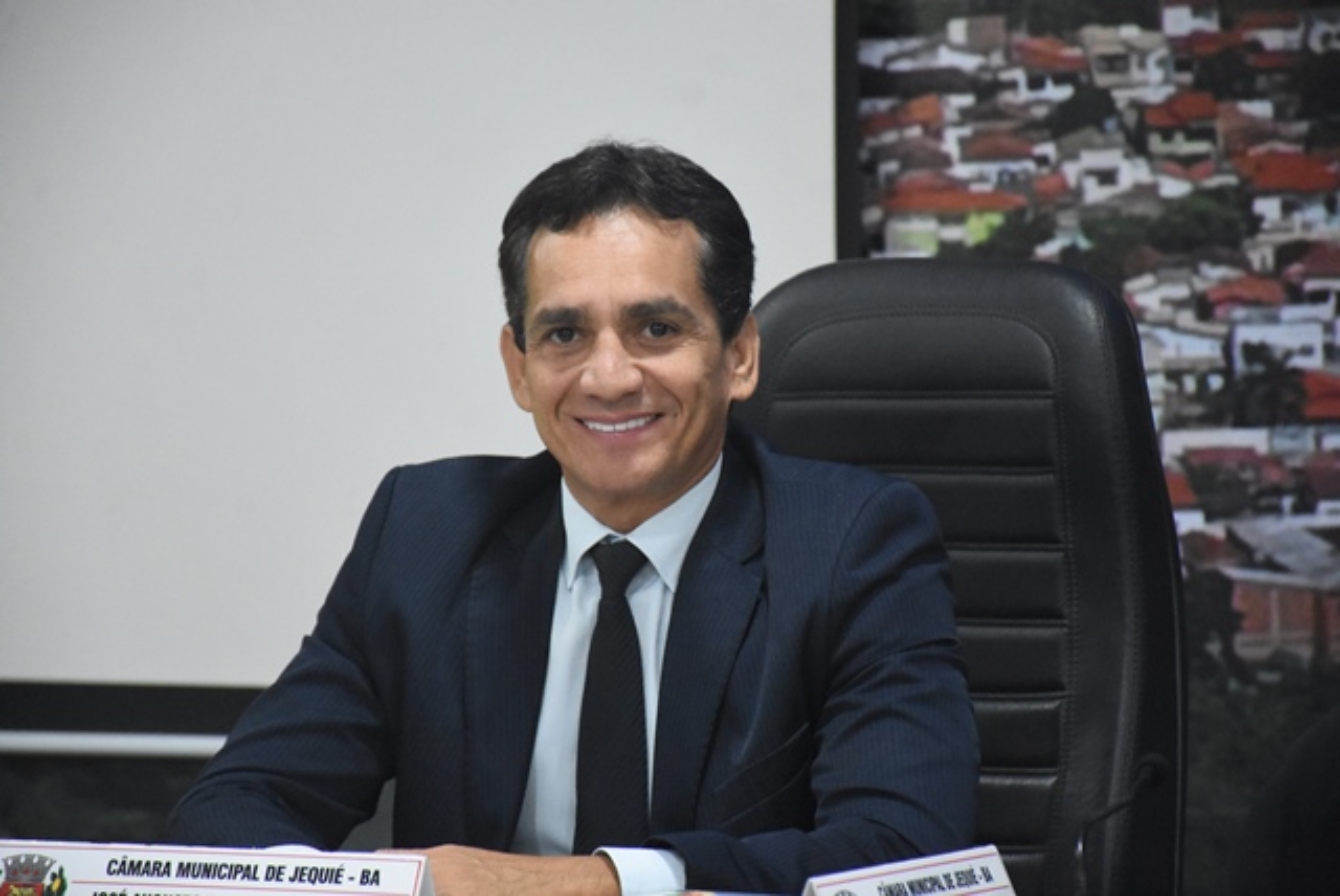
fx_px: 7824
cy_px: 448
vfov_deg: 6.6
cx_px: 670
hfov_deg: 9.8
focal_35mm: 210
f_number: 5.6
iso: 6400
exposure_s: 1/100
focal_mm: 140
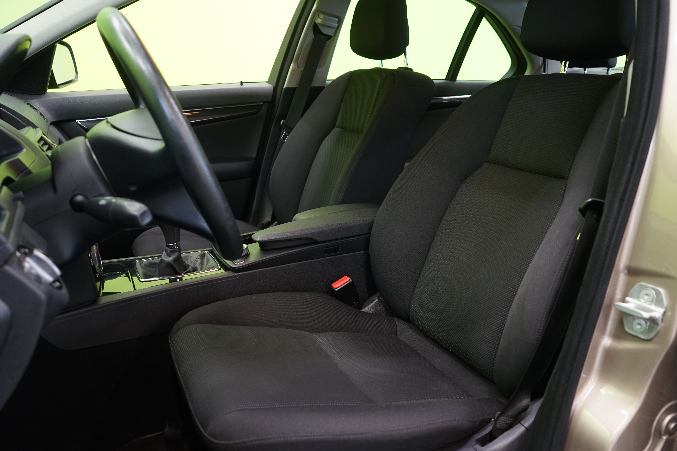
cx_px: 338
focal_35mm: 29
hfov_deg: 63.7
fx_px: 545
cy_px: 226
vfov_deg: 45.0
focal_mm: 29
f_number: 5
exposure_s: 1/15
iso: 1250
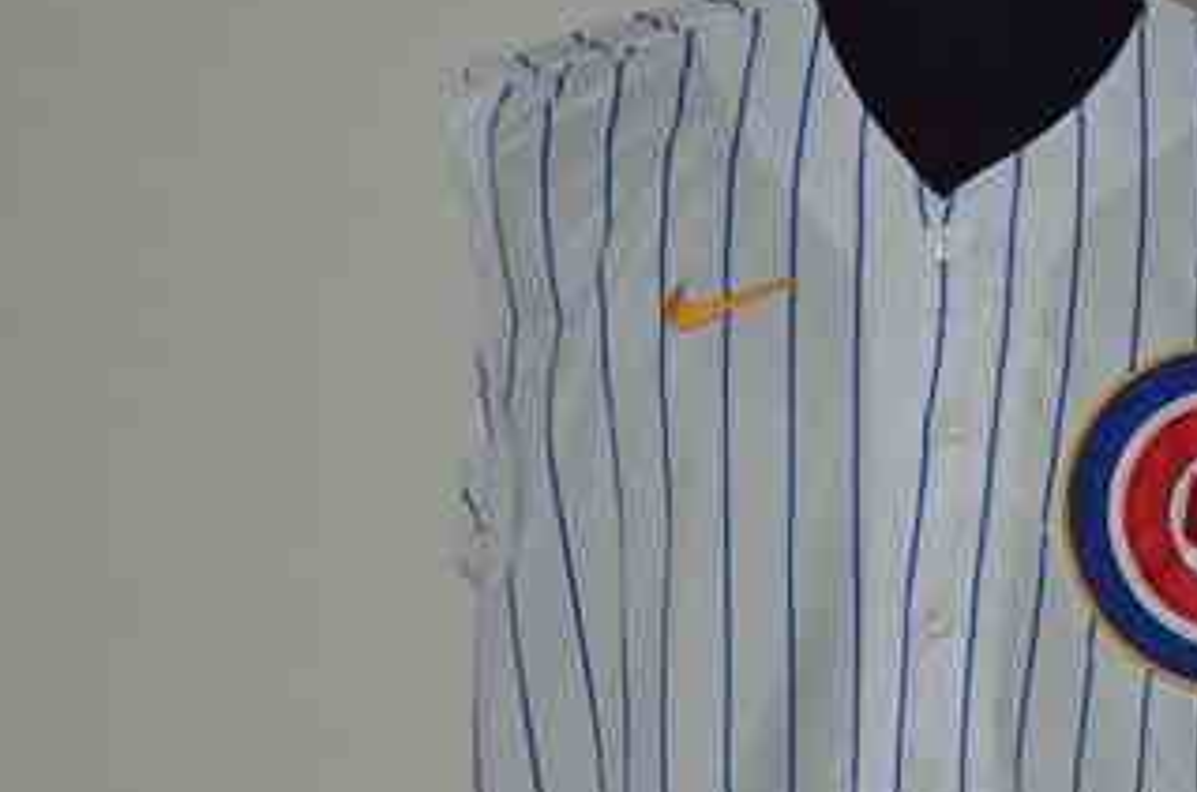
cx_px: 1460
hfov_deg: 10.8
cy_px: 672
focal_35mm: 188
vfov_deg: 7.3
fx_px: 6235
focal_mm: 50
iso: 4000
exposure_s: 1/50
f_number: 4.8
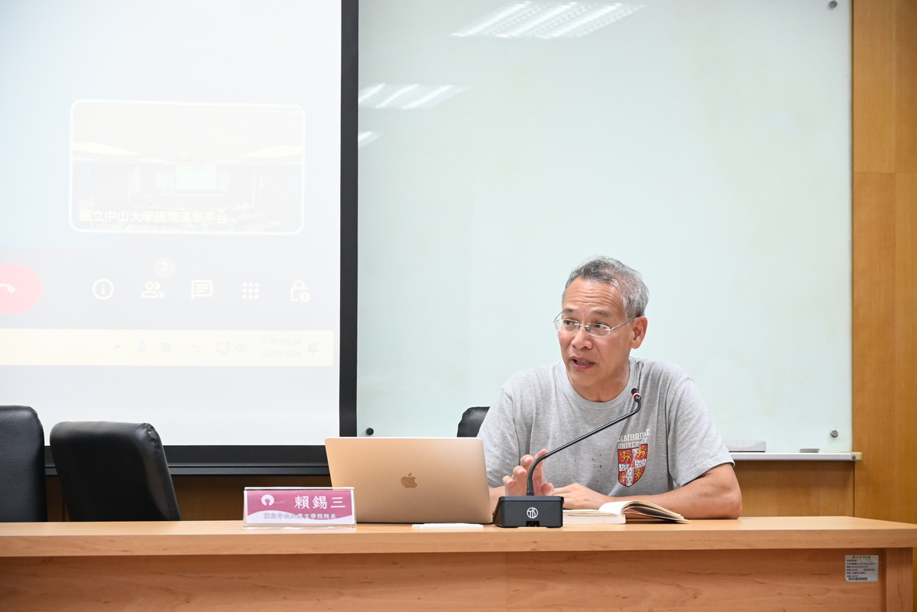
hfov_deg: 19.2
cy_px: 306
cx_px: 458
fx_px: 2713
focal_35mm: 106
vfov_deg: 12.9
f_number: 5.3
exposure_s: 1/125
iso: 2200
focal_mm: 71
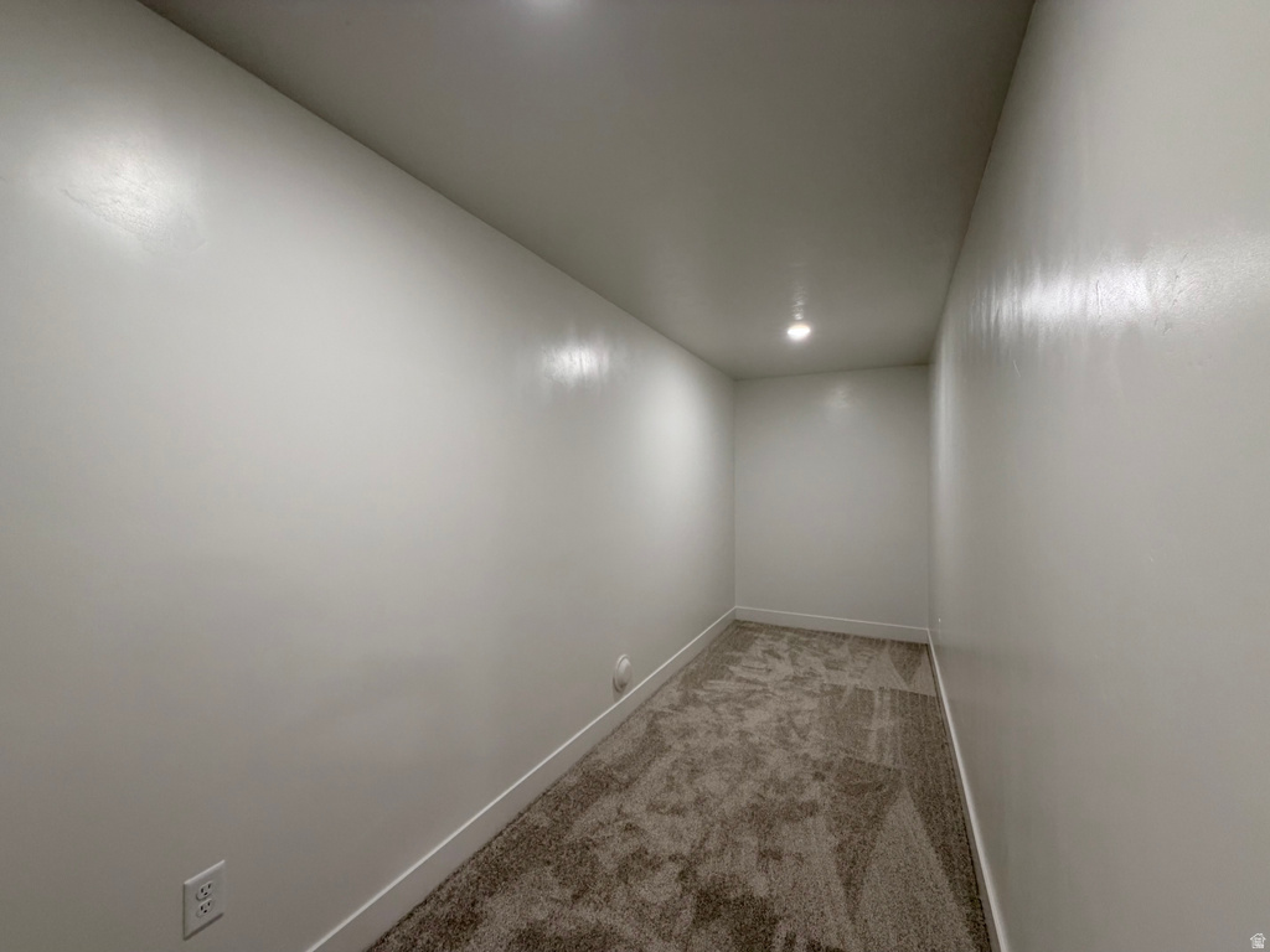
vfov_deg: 85.7
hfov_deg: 102.1
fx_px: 514
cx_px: 635
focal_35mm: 14
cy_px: 476
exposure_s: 1/120
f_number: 2.2
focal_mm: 2.22
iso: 250
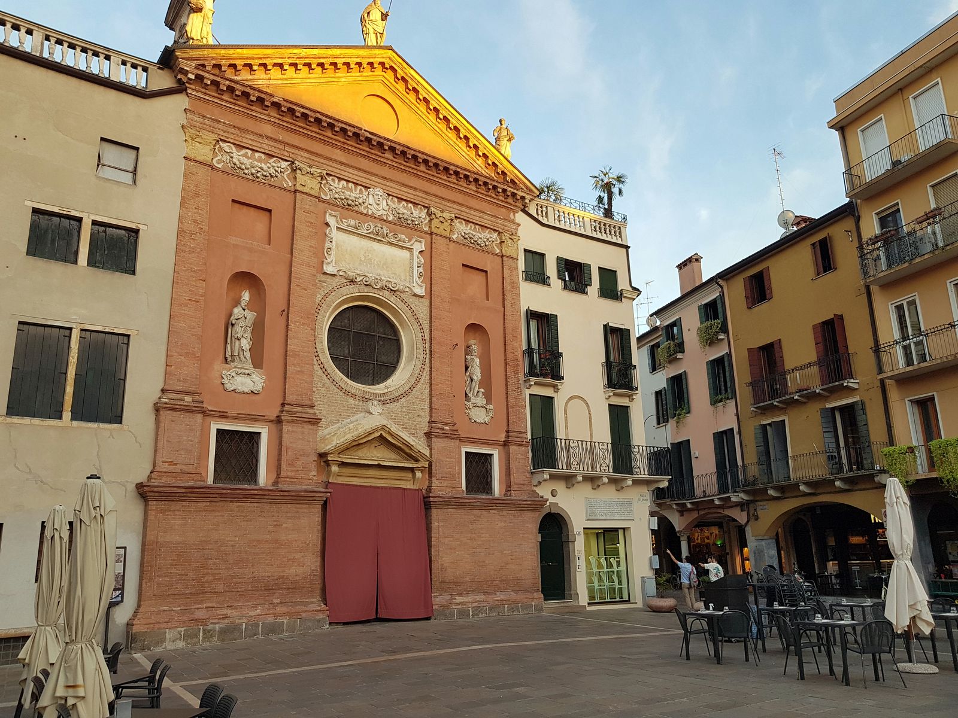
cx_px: 479
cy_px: 359
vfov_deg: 53.1
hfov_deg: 67.3
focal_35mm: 26
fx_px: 720
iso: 50
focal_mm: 4.2
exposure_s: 1/196
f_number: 1.7
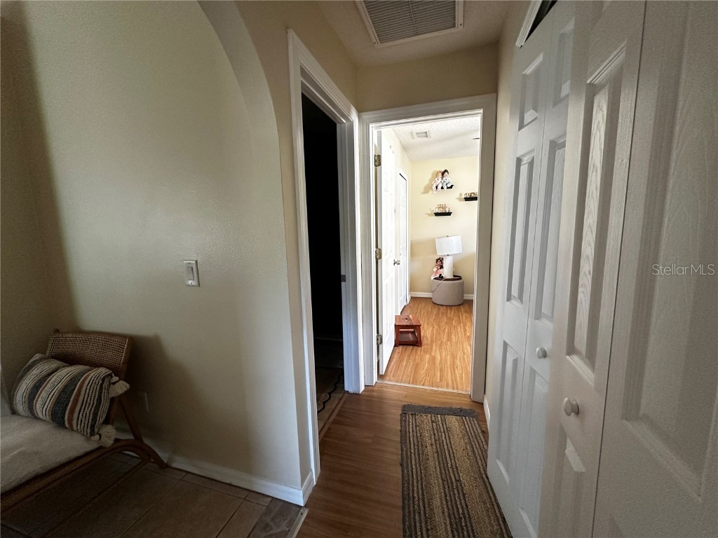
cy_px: 269
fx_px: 290
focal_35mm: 14
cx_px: 359
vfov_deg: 85.7
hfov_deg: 102.1
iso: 320
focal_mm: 2.22
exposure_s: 1/94
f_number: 2.2
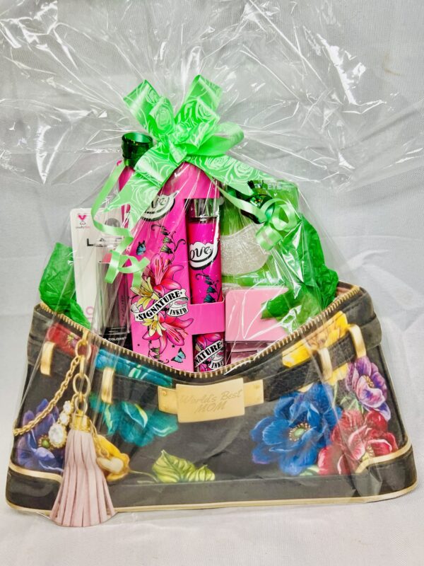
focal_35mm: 26
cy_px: 283
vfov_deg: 67.3
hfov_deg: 53.1
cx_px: 212
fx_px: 425
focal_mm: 5.7
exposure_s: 1/120
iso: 80
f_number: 1.5
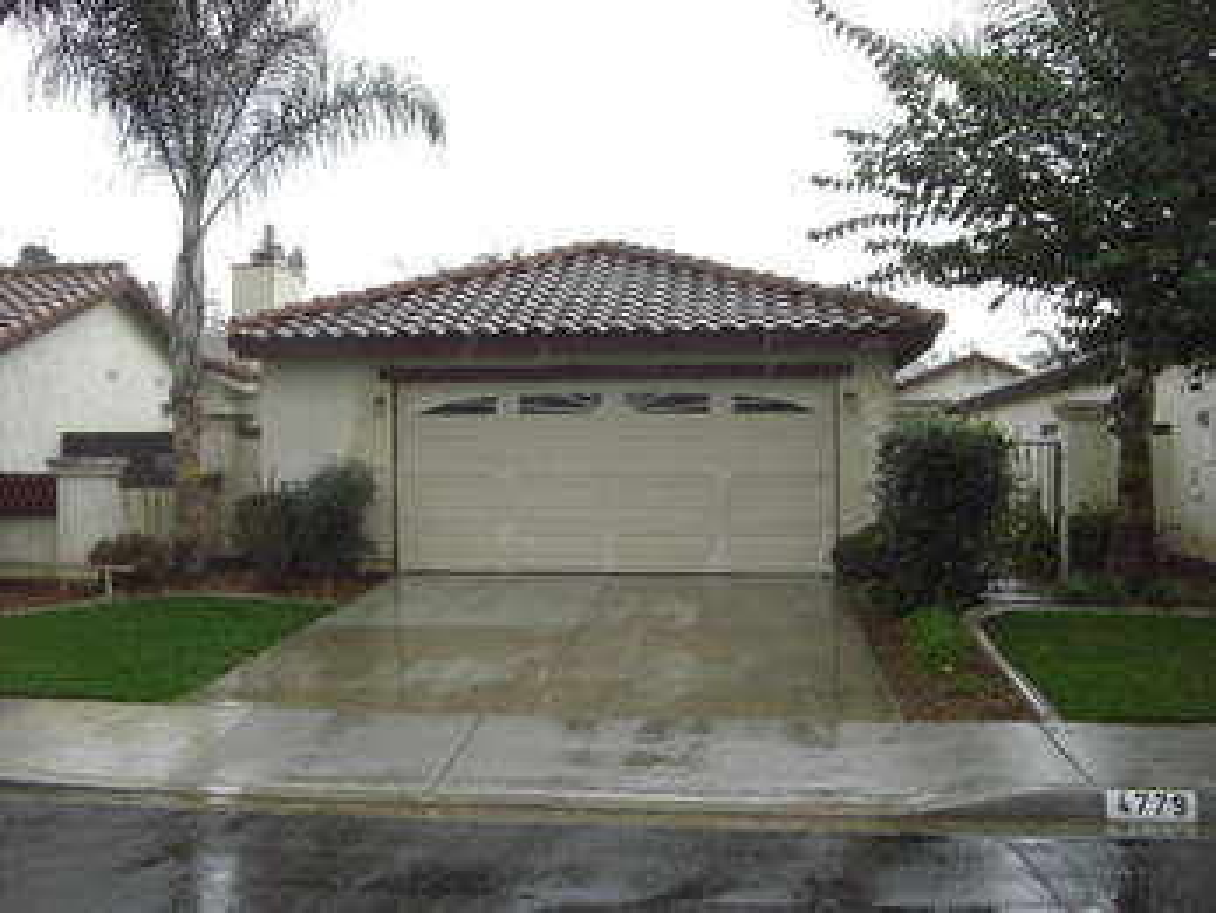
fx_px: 1336
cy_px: 456
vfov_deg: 37.8
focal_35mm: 38
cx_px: 608
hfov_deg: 48.9
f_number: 2.7
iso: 400
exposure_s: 1/400
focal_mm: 6.2
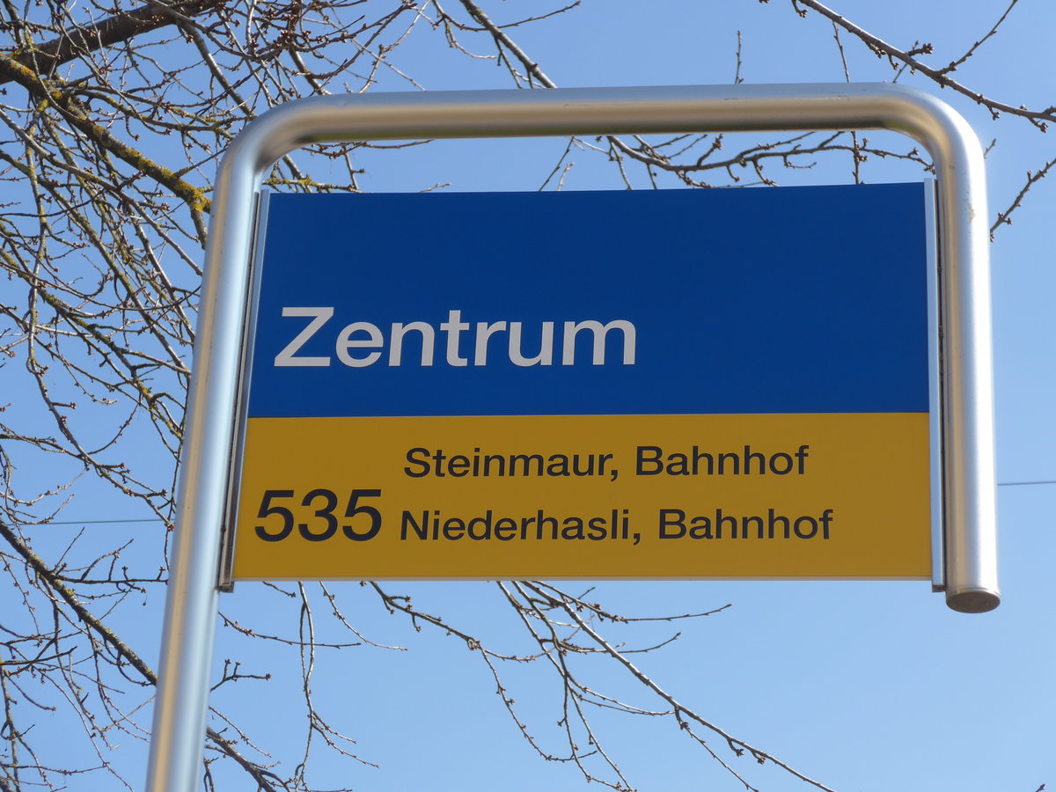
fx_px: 2959
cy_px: 396
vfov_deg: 15.2
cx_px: 528
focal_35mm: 97
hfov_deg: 20.2
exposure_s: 1/400
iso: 80
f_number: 4.7
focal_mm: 19.2
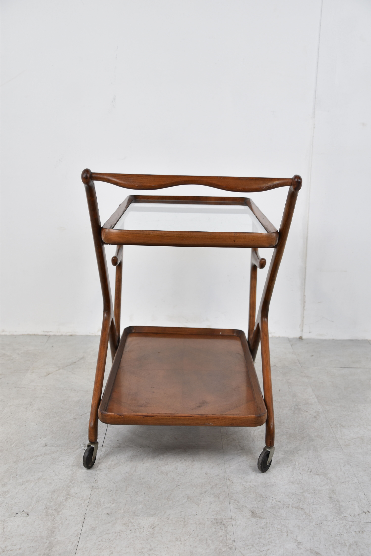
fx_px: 695
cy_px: 278
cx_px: 186
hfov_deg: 29.9
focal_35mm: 45
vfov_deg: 43.6
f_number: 4
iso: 200
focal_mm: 30
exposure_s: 1/50
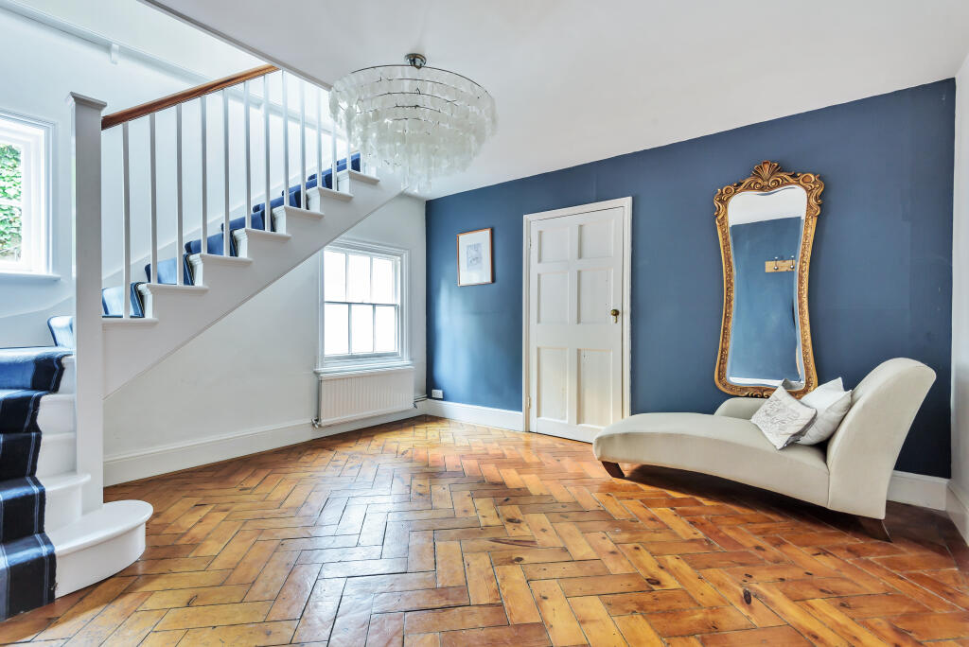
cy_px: 324
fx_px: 431
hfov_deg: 96.7
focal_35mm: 16
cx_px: 484
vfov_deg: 73.8
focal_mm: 16
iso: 400
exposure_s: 1.6
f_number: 8
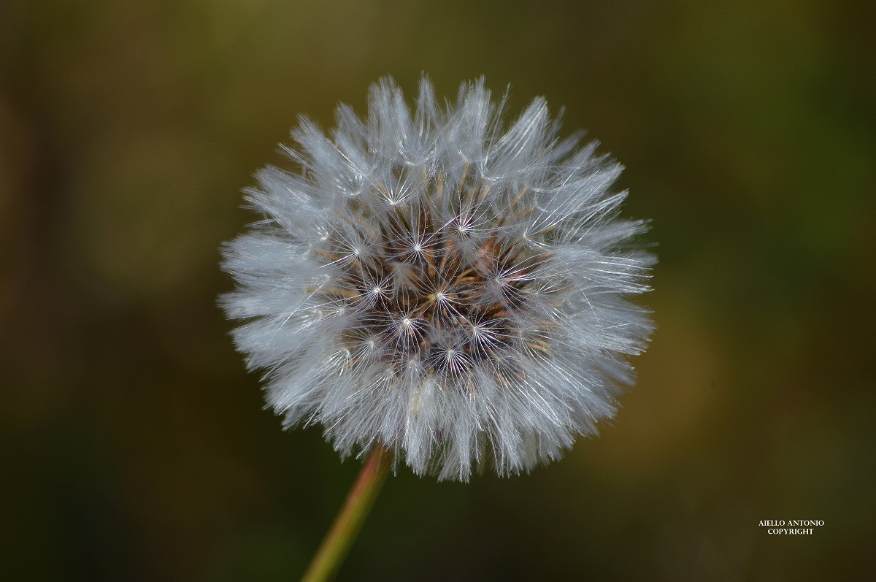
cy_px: 291
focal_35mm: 450
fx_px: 10937
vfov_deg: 3.0
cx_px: 438
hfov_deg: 4.6
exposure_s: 1/500
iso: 100
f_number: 7.1
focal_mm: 300
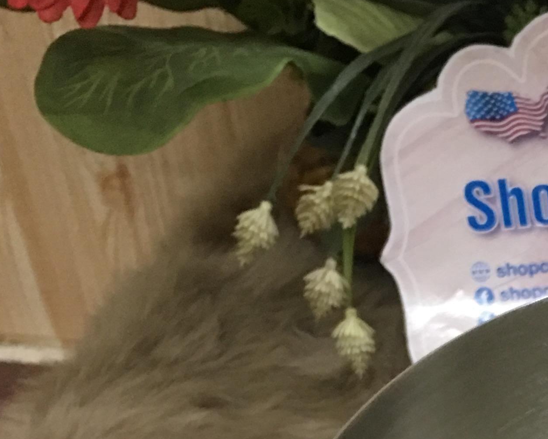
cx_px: 794
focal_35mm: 91
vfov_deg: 16.1
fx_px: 1476
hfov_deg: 18.8
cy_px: 560
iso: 100
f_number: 2.2
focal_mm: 4.15
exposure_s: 1/8
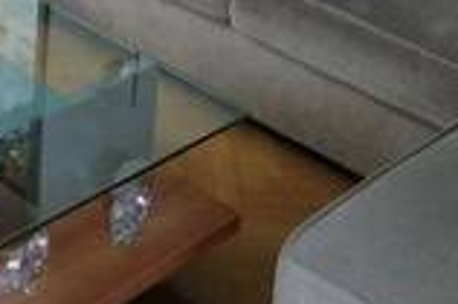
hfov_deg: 19.5
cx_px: 38
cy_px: -284
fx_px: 1309
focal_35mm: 103
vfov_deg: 12.0
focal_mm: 3.46
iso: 100
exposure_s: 3
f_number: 1.8
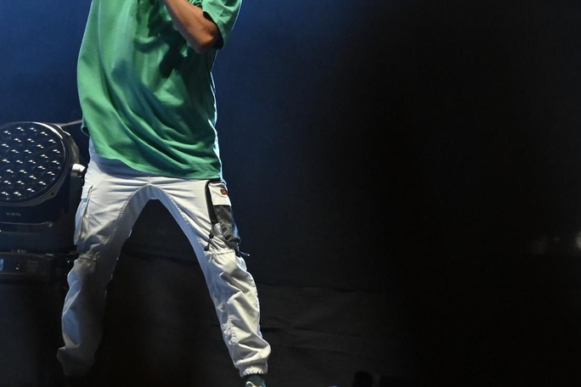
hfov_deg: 3.7
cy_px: 53
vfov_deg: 2.5
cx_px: 212
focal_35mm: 561
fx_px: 9053
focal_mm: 160
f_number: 5.6
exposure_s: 1/250
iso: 4000
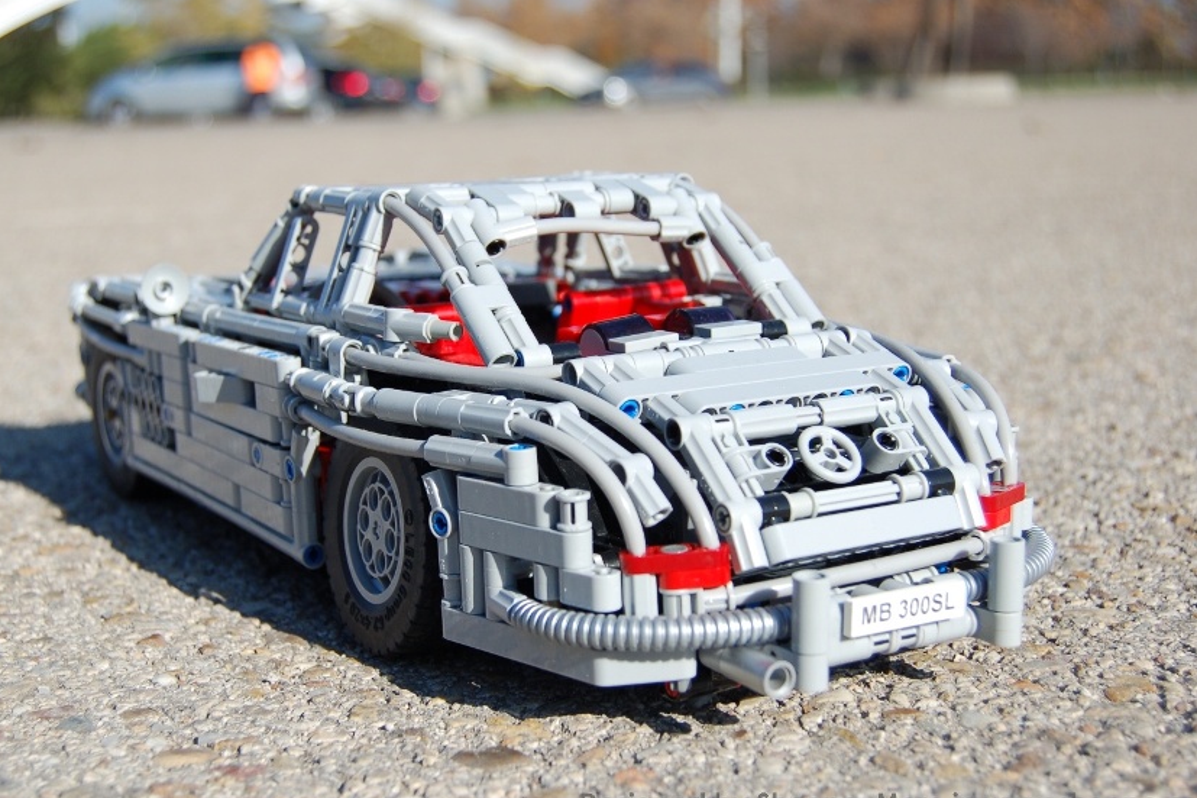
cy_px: 387
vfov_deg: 27.5
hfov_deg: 40.3
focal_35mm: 49
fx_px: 1629
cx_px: 547
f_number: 4.2
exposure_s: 1/1000
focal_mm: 30
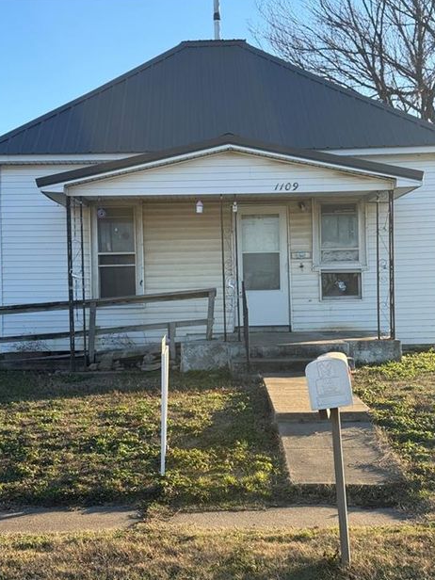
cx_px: 213
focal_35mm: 52
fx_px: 871
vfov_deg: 36.8
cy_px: 308
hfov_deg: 28.0
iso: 80
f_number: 1.78
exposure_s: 1/1429
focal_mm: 6.76
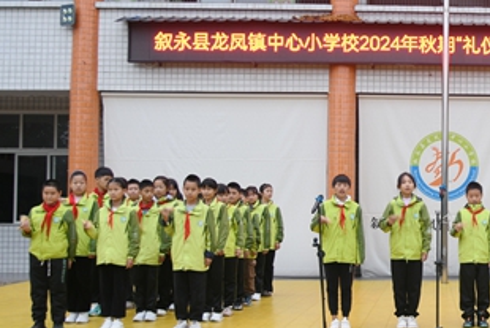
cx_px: 490
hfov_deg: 30.1
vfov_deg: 21.9
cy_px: 188
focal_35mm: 62
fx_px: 844
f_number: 3.5
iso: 100
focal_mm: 20
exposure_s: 1/20
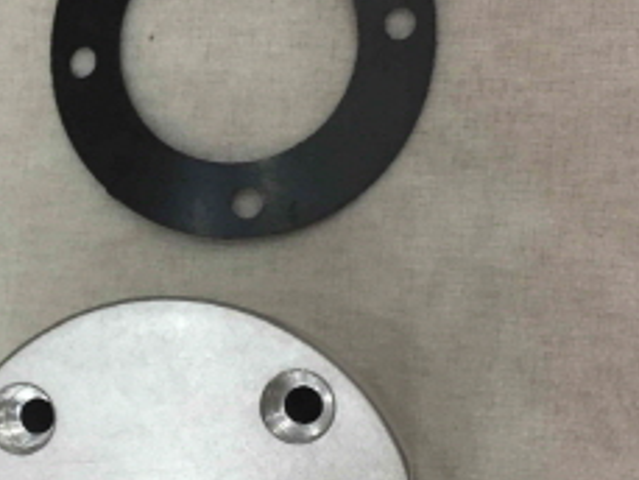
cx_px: 151
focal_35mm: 66
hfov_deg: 28.9
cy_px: 324
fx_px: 1219
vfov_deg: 22.2
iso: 100
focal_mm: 4.15
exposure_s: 1/30
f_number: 2.2
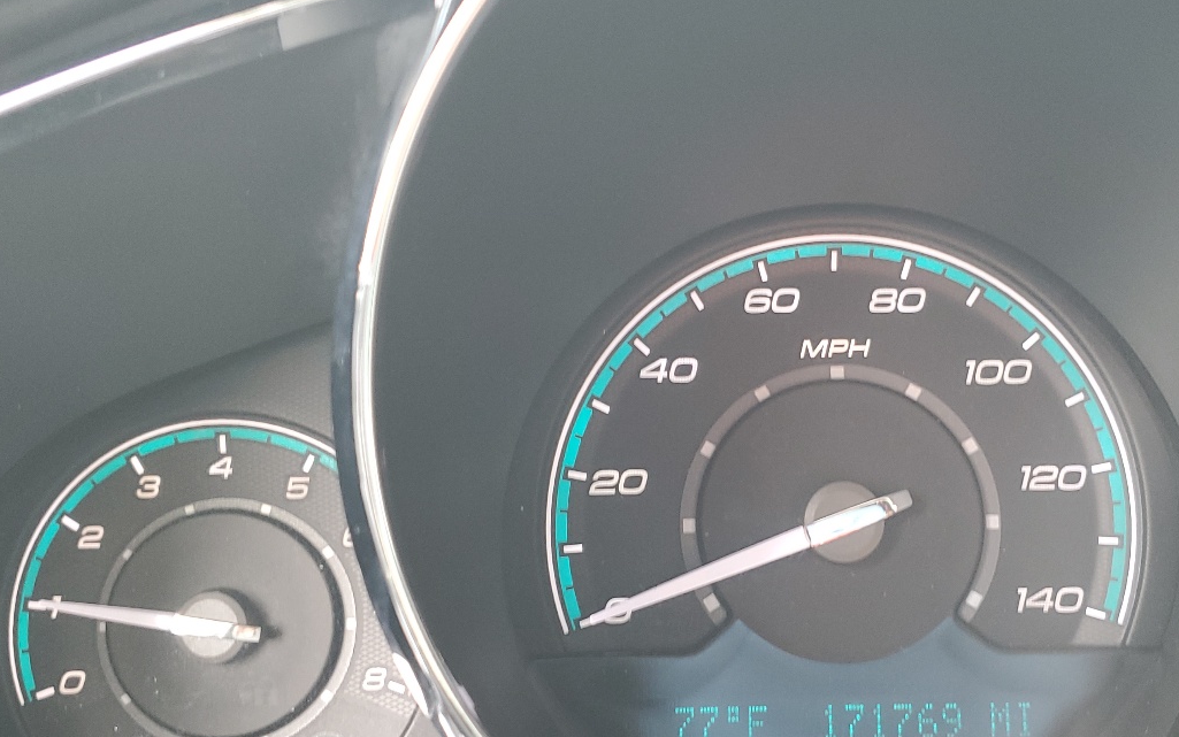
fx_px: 1382
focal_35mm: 43
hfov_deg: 45.7
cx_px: 749
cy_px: 443
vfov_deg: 29.8
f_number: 1.5
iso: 72
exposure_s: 1/60.2
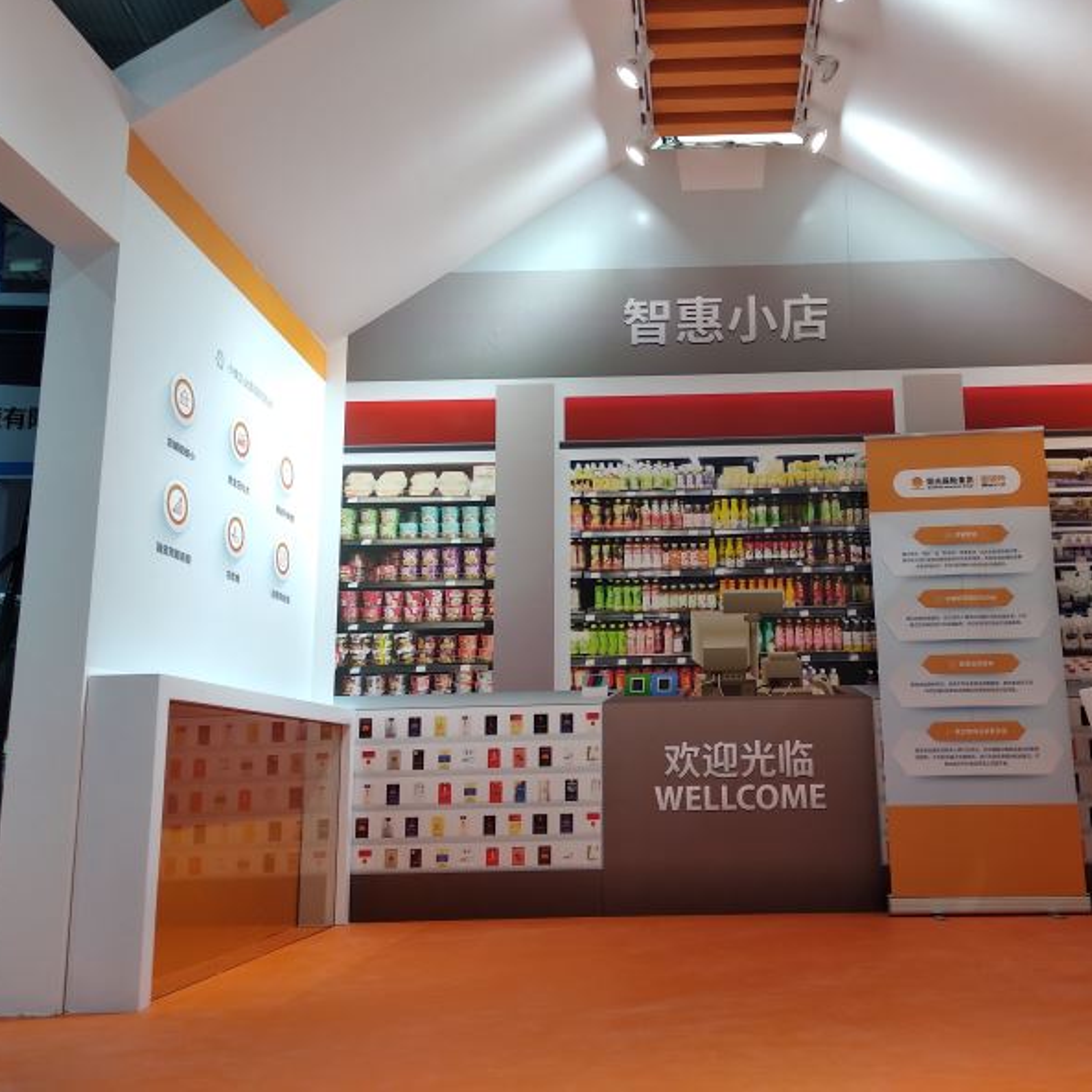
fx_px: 1106
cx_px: 665
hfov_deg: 52.1
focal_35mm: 31
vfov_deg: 52.5
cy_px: 541
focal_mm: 3.81
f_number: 2.2
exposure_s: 1/50
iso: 125
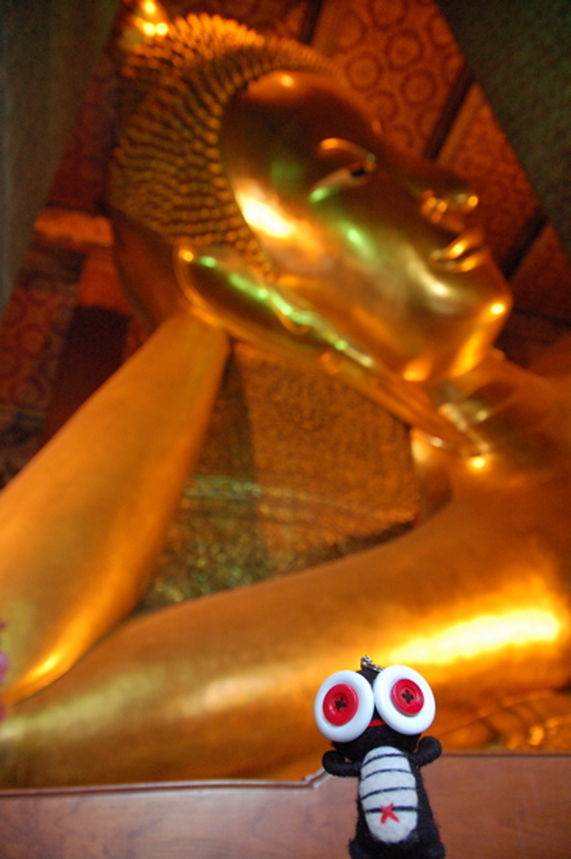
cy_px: 430
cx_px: 286
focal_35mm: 27
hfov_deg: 47.9
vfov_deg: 67.4
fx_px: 643
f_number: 3.5
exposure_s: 1/60
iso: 1600
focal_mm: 18
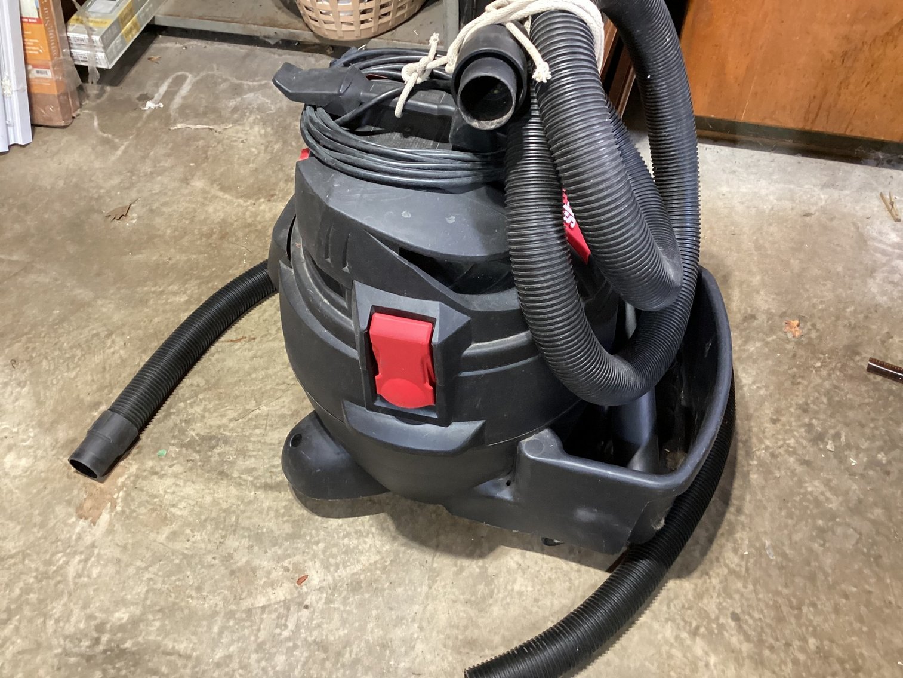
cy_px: 339
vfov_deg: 45.4
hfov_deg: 58.3
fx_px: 809
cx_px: 452
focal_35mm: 31
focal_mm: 3.3
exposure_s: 1/40
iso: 400
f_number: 2.4
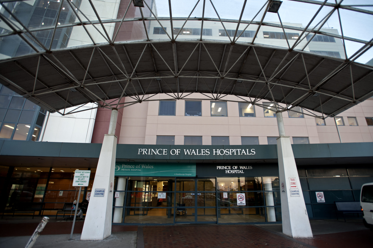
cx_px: 195
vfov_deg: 67.3
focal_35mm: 18
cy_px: 120
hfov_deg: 90.0
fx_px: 186
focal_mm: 17
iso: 400
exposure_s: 1/125
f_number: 3.2
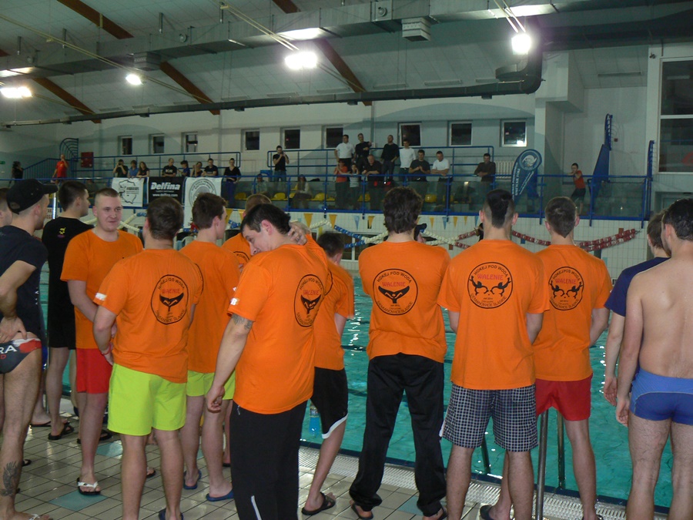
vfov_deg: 39.7
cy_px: 260
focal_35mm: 36
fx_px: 721
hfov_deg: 51.4
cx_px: 346
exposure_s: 1/30
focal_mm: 6
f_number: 2.8
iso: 125
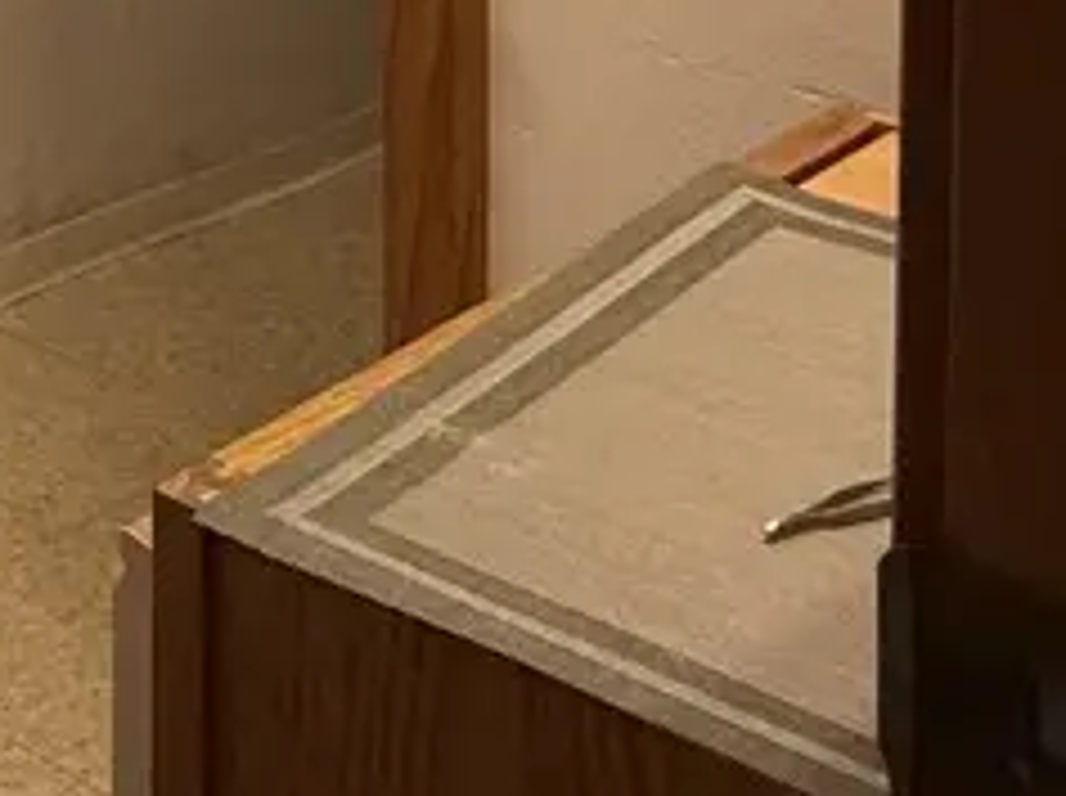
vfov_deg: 17.5
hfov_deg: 17.6
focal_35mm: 71
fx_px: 2183
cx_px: -1160
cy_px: -553
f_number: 2.2
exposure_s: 1/120
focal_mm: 2.22
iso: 200
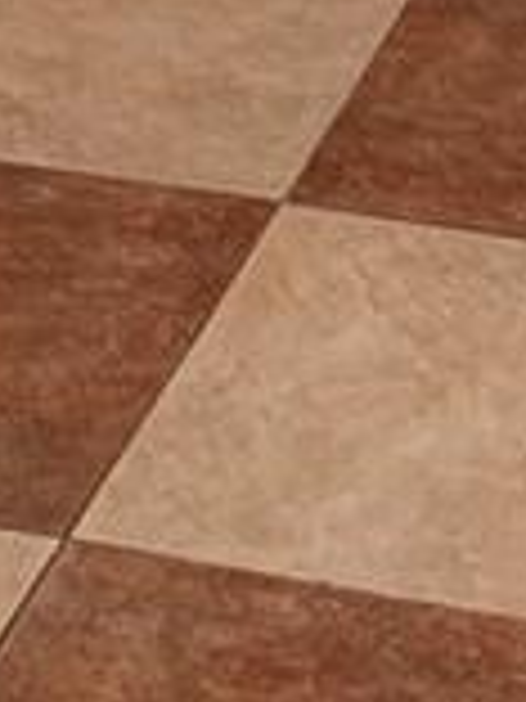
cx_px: 490
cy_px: -1089
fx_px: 3748
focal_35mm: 185
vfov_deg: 9.3
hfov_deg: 8.0
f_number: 1.78
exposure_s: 1/120
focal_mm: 6.76
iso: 160
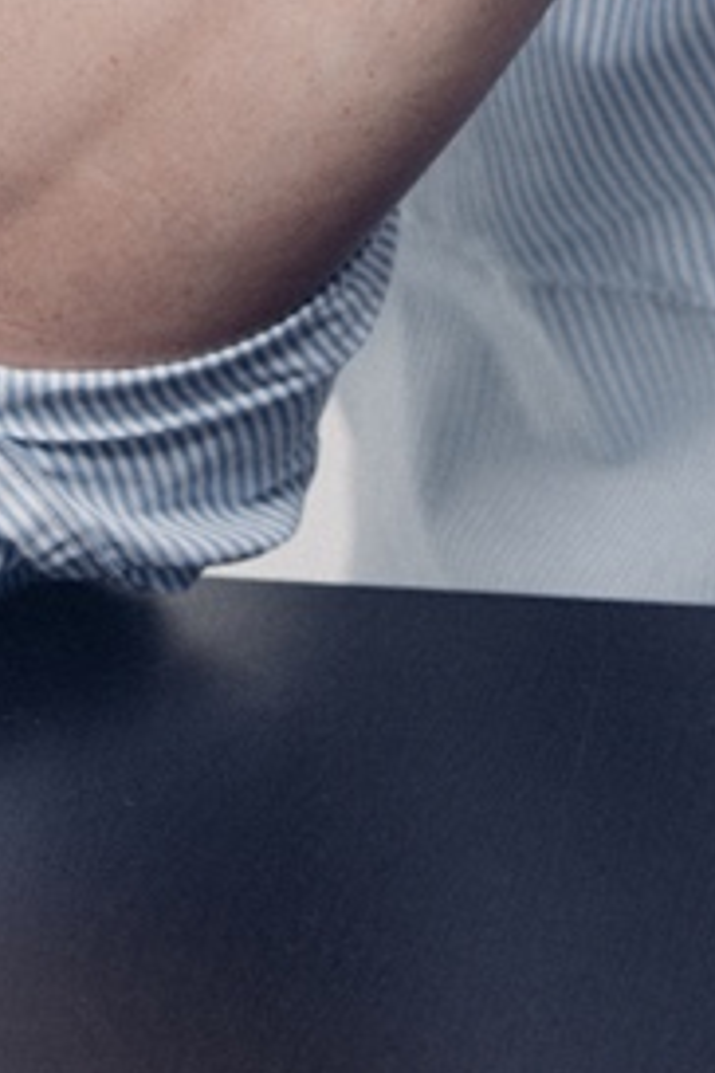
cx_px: 794
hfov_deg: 2.8
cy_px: -794
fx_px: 14418
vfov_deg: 4.2
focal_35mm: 484
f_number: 5.6
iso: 100
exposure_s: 1/160
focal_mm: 110
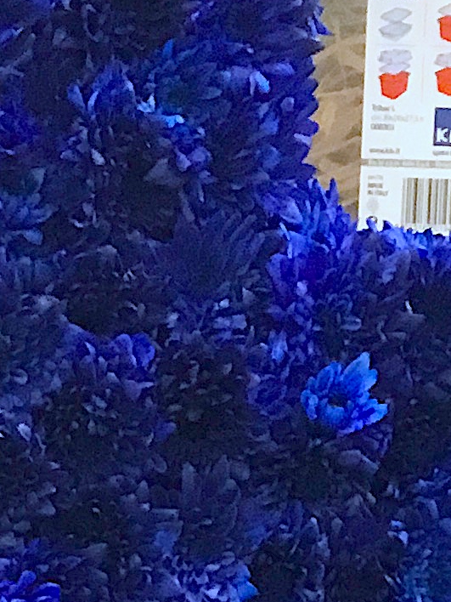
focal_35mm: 143
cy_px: 1145
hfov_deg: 10.3
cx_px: 68
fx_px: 2484
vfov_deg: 12.4
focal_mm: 3.3
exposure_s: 1/33
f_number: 2.4
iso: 100
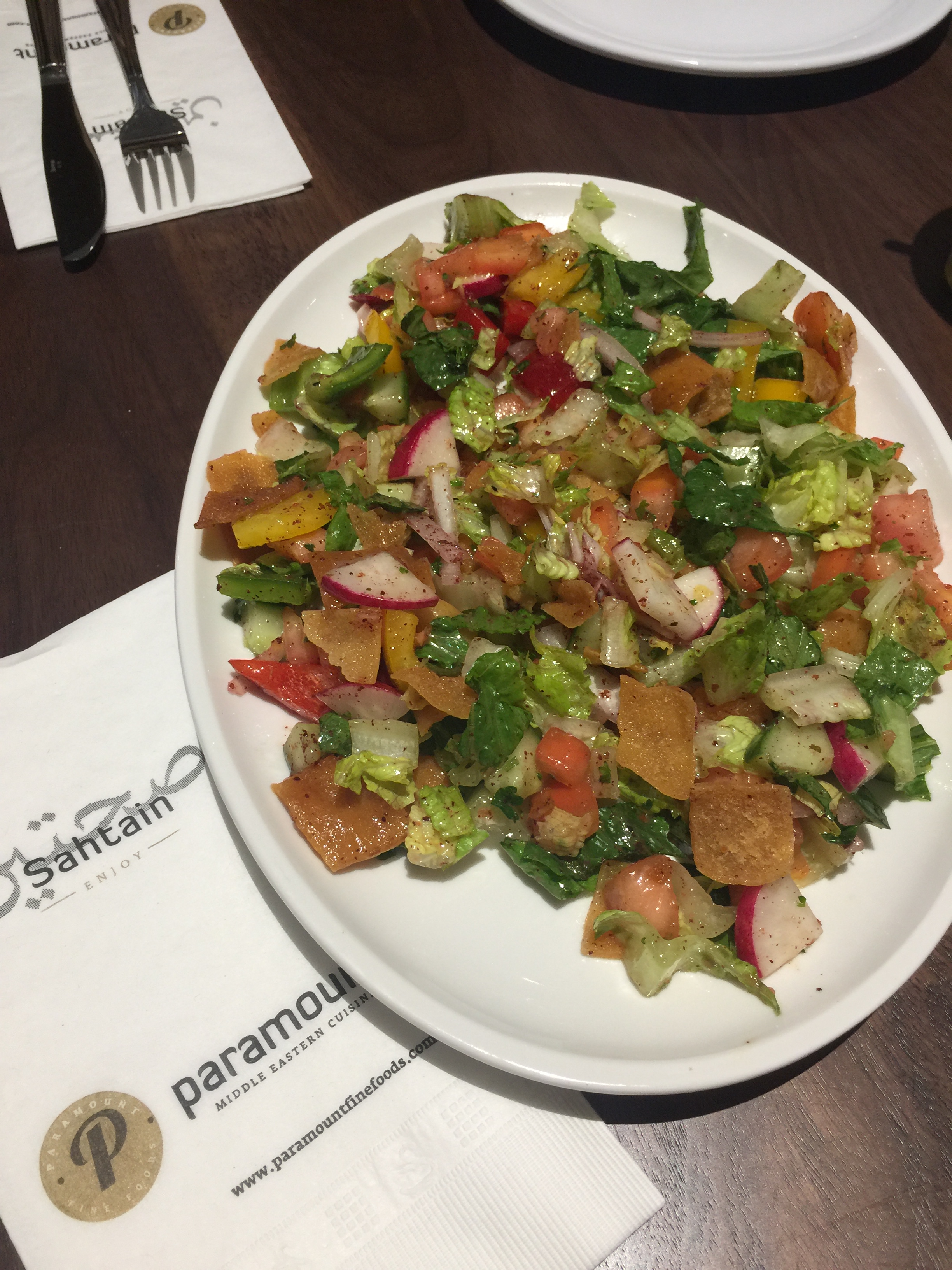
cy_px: 635
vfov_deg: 61.7
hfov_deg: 48.2
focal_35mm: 29
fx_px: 1063
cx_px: 476
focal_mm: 4.15
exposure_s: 1/30
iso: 40
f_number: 2.2
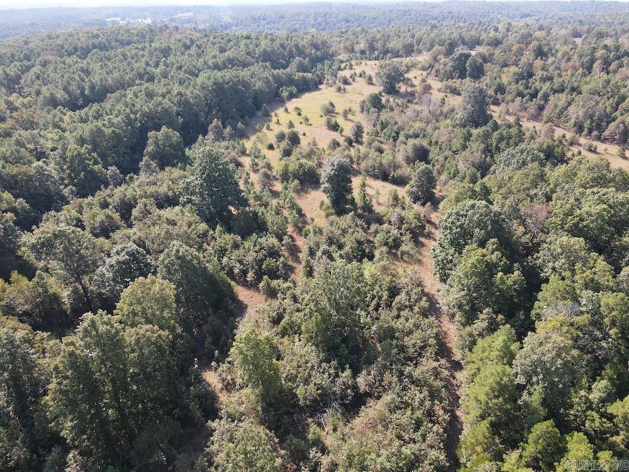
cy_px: 236
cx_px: 314
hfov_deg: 71.6
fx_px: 436
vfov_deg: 56.8
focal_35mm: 24
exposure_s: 1/15
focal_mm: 4.5
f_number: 2.8
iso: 170
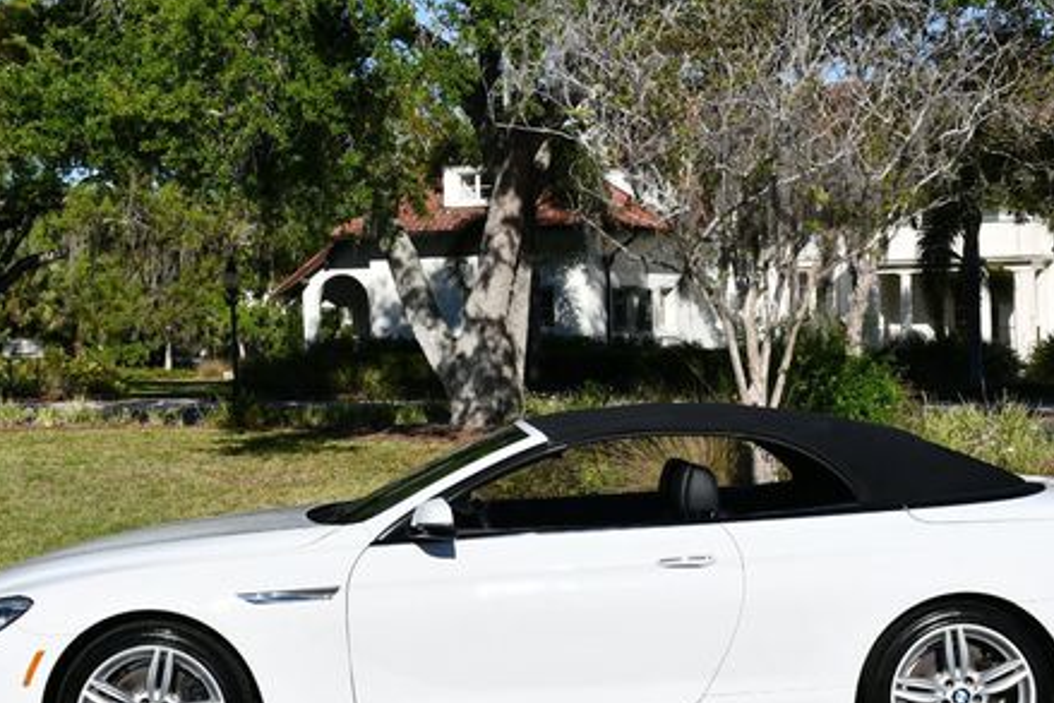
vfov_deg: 19.5
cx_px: 564
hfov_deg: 28.8
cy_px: 379
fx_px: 2050
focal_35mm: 70
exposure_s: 1/320
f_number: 9
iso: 100
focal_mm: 24
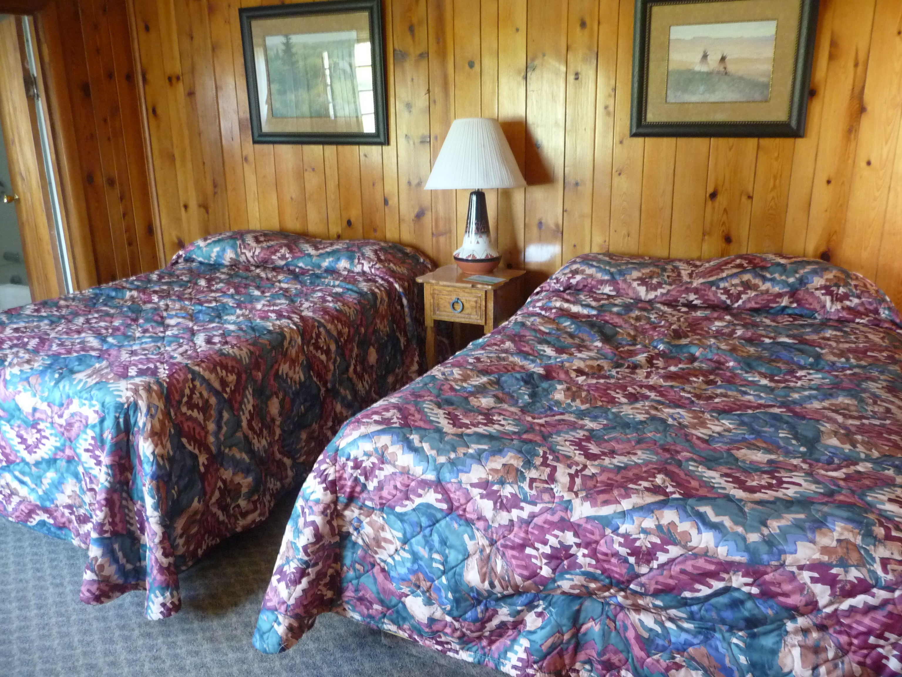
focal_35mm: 28
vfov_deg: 49.7
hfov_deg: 63.4
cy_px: 338
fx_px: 730
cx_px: 451
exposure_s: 1/10
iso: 400
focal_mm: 4.7
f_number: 3.3
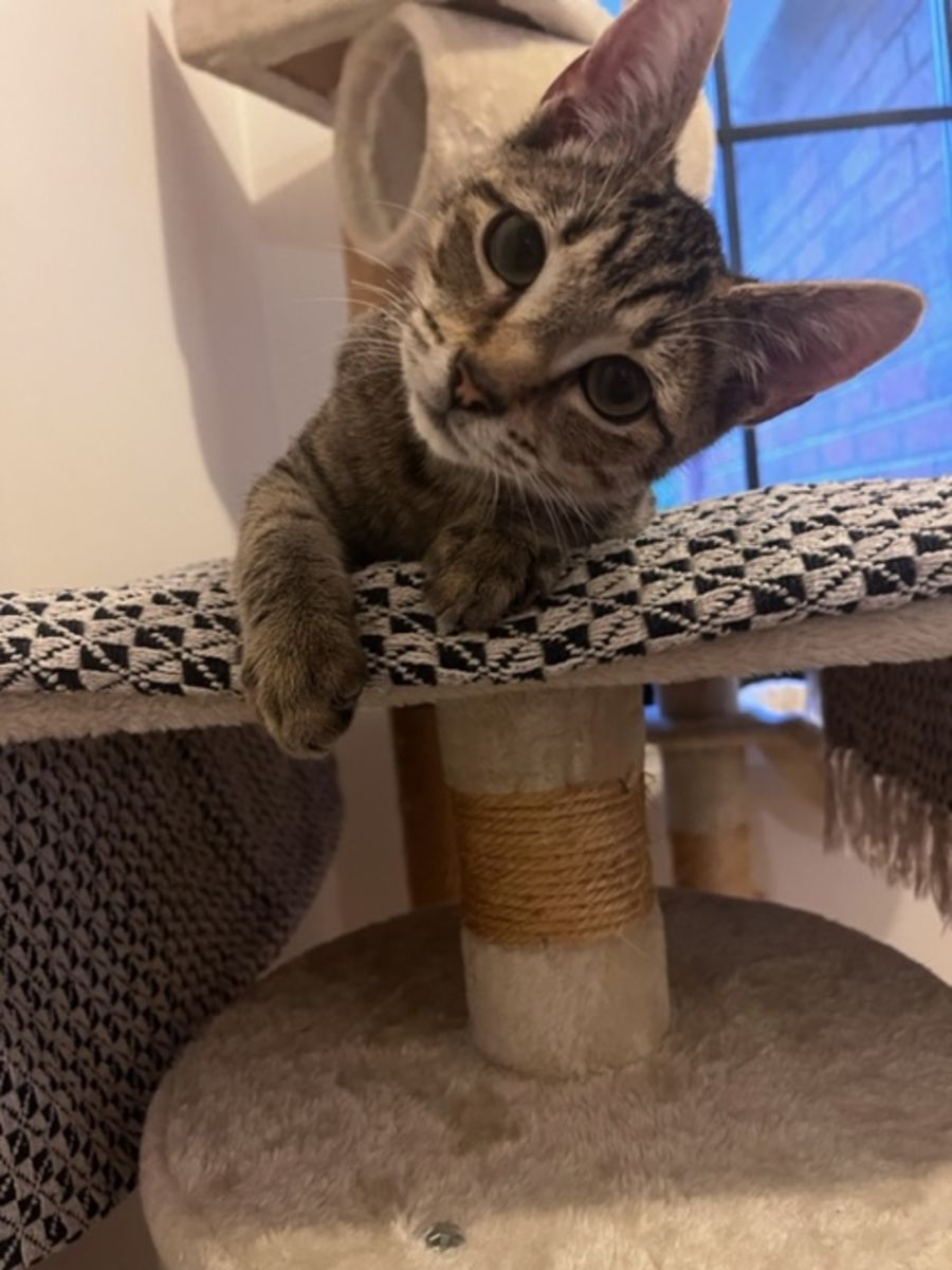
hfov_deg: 53.1
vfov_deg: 67.3
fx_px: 953
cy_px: 635
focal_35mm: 26
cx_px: 476
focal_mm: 5.1
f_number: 1.6
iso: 500
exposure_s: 1/25
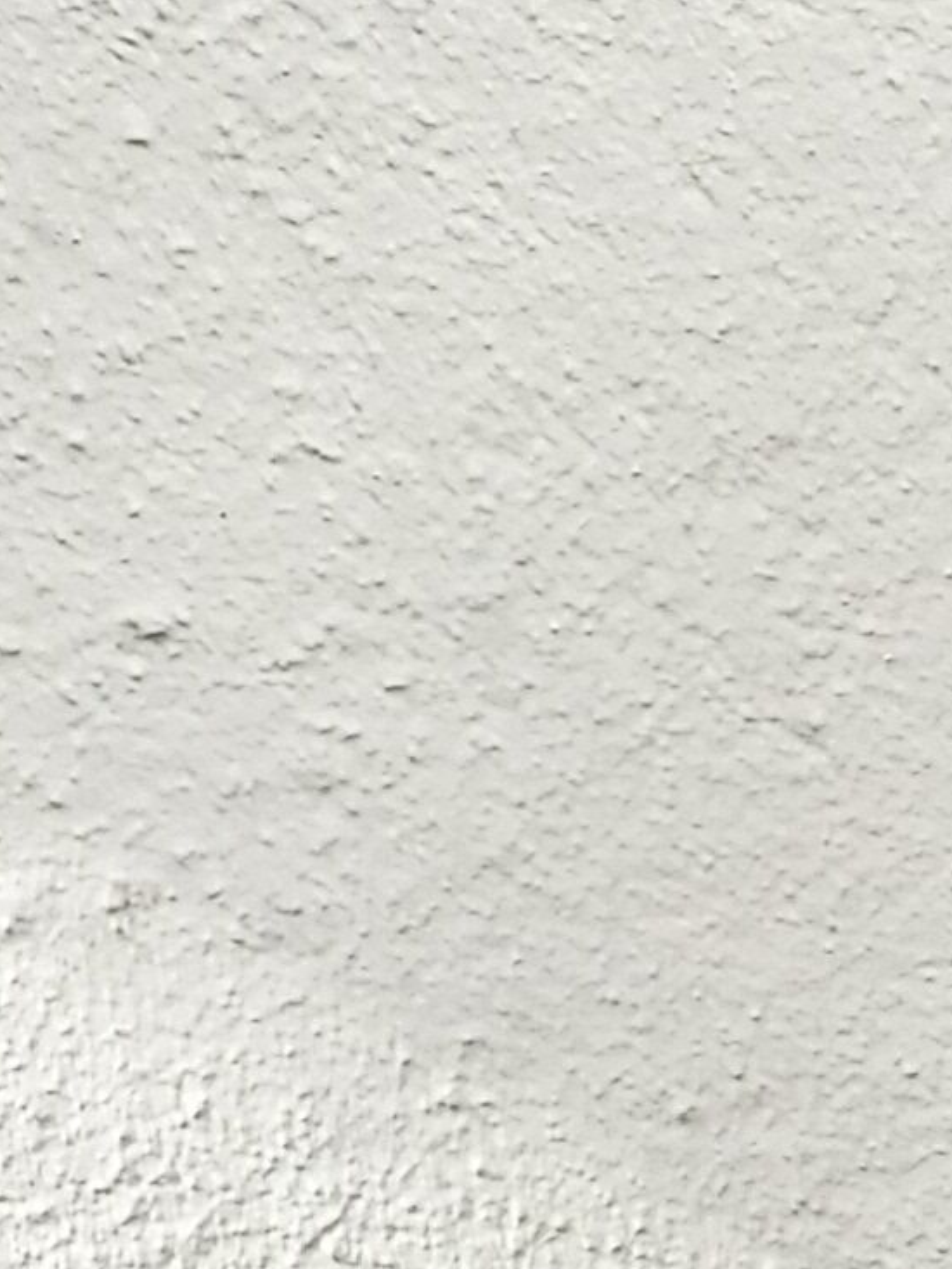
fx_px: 4802
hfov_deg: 10.1
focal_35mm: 131
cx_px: 2120
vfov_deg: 14.0
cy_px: 1961
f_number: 1.8
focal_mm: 4.6
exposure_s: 1/50
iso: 50
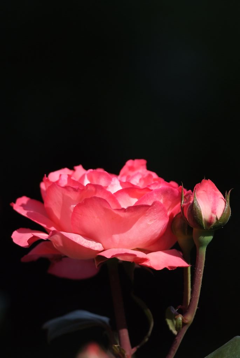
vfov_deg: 4.6
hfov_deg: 3.1
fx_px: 4489
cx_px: 120
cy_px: 179
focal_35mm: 450
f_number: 4
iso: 400
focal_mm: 300
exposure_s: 1/2500
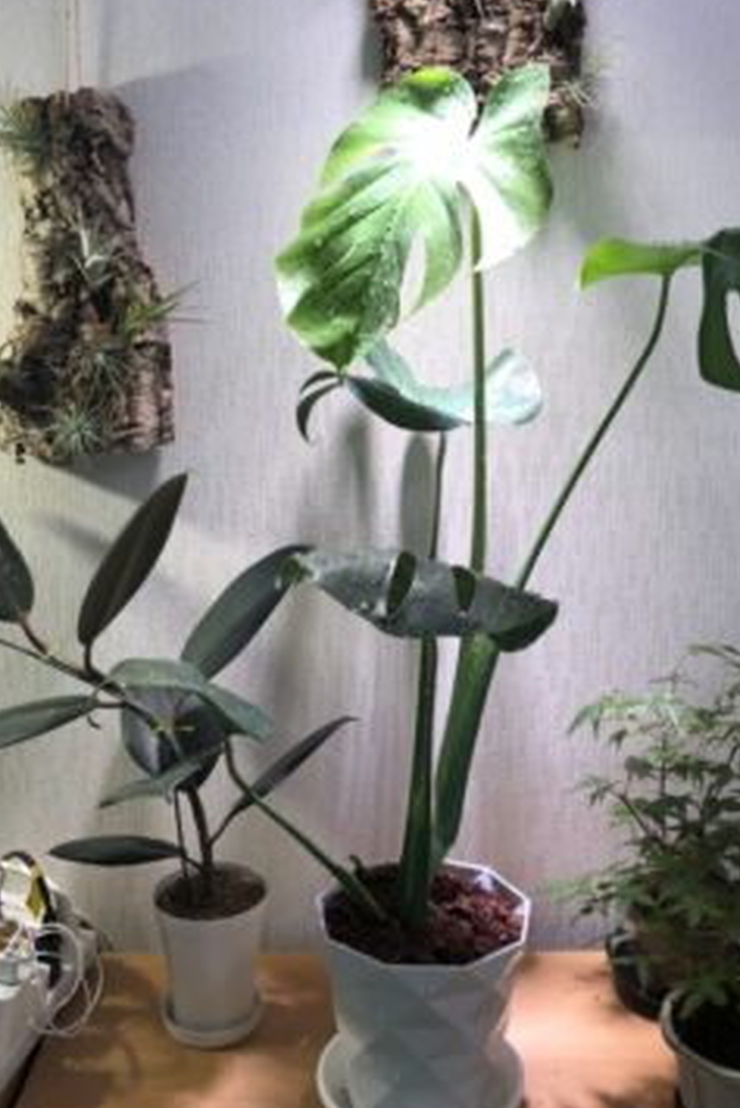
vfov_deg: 47.1
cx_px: 436
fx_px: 1263
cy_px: 437
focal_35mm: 41
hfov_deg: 32.6
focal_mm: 4
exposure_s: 1/30
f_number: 1.8
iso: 25
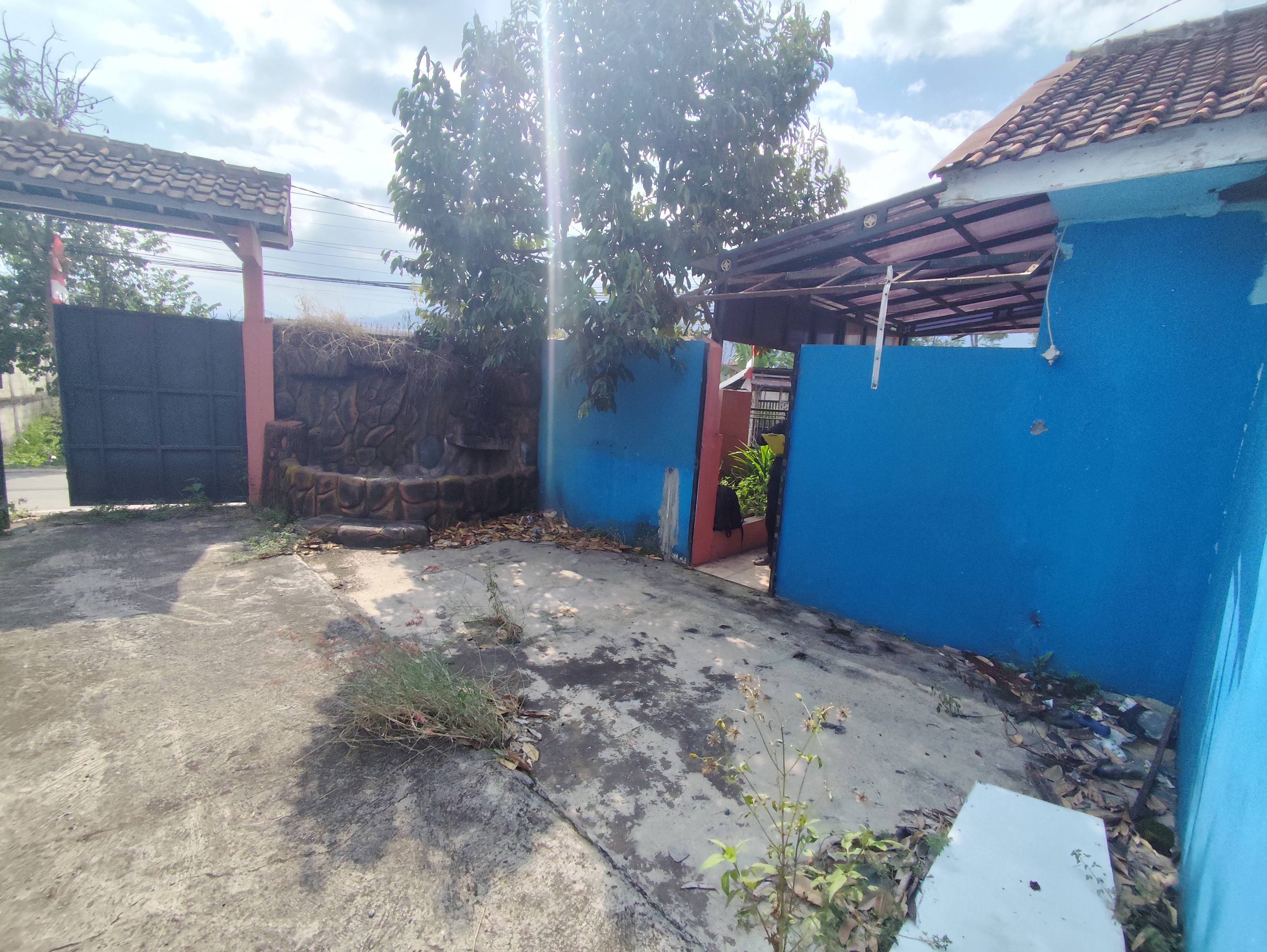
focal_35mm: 16
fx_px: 586
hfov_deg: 94.5
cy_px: 476
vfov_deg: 78.2
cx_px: 634
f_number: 2.2
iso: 50
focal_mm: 1.65
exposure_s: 1/2529
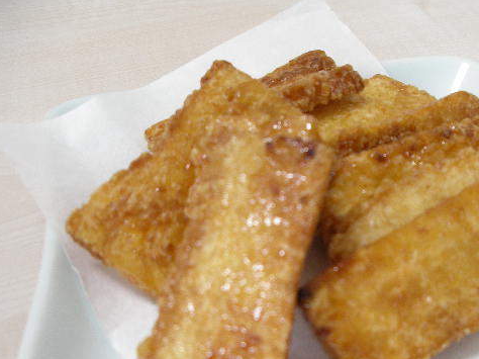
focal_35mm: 50
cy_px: 241
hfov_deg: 38.0
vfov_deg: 28.9
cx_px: 301
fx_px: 692
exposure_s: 1/20
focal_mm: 7.8
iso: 200
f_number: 2.8
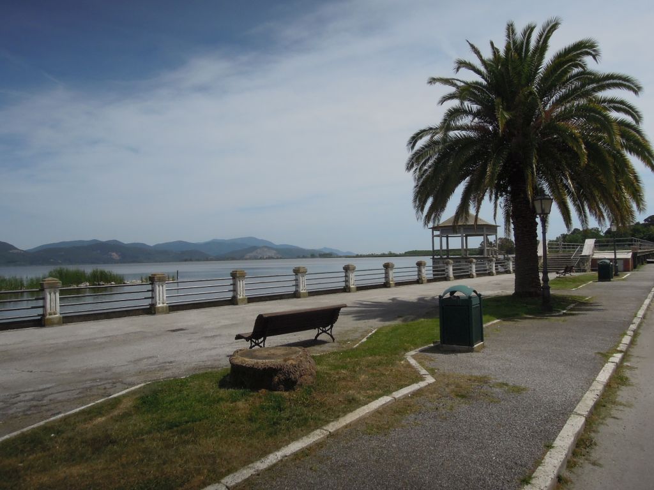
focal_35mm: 24
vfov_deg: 56.8
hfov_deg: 71.6
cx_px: 327
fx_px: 453
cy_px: 245
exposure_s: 1/1600
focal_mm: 4.3
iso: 160
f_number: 5.6
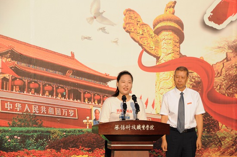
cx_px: 118
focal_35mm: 158
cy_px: 78
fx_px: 1035
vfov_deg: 8.7
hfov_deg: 13.1
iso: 400
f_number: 8
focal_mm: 105
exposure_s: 1/1000
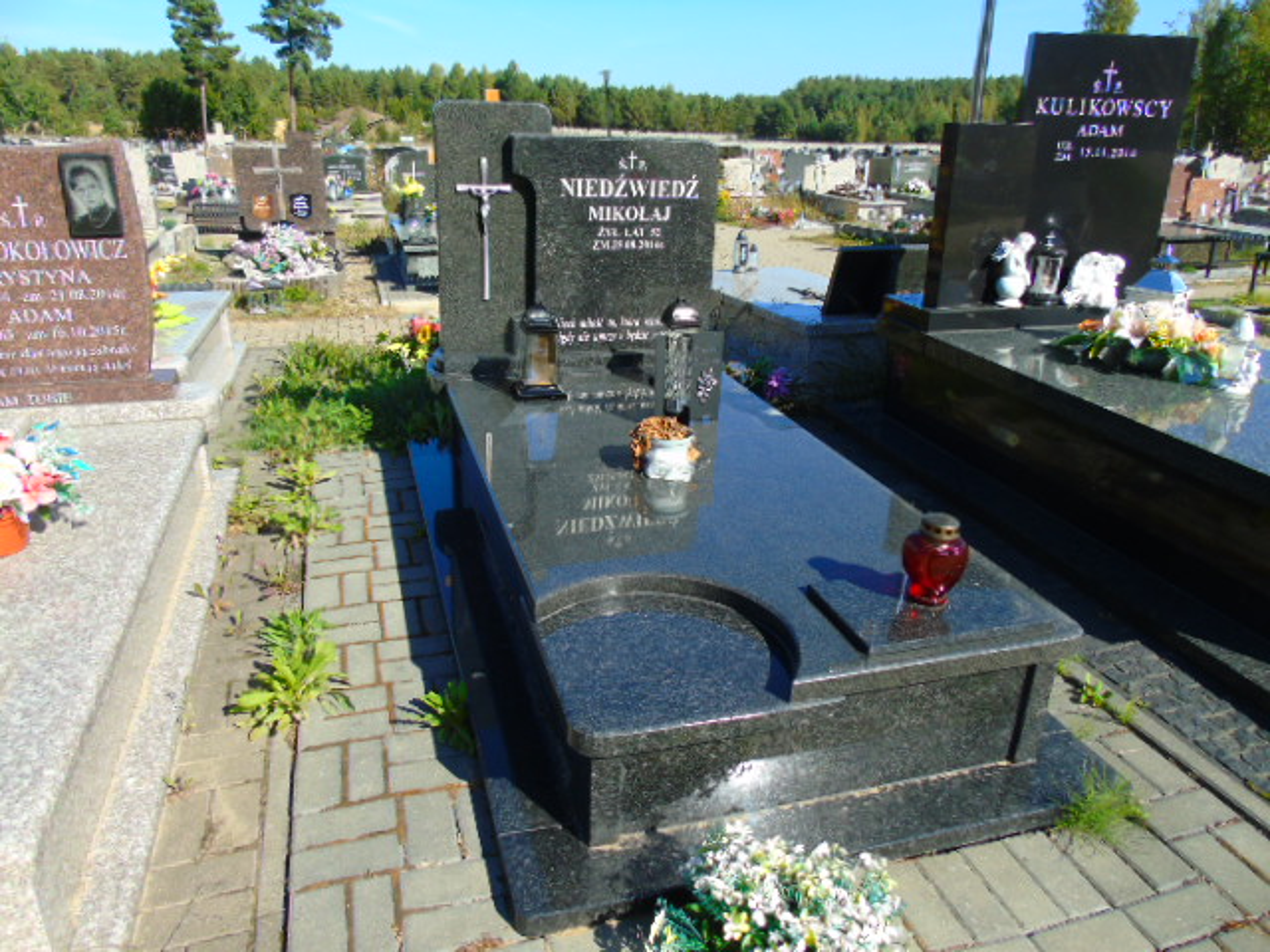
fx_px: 917
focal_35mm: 25
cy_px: 476
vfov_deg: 54.9
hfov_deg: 69.4
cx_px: 635
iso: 80
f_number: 3.4
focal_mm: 4.4
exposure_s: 1/640
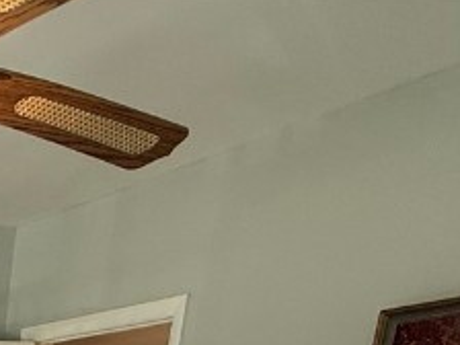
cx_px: -296
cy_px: 778
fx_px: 850
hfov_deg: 22.5
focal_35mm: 64
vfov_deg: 15.5
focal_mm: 2.22
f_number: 2.2
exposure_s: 1/120
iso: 100
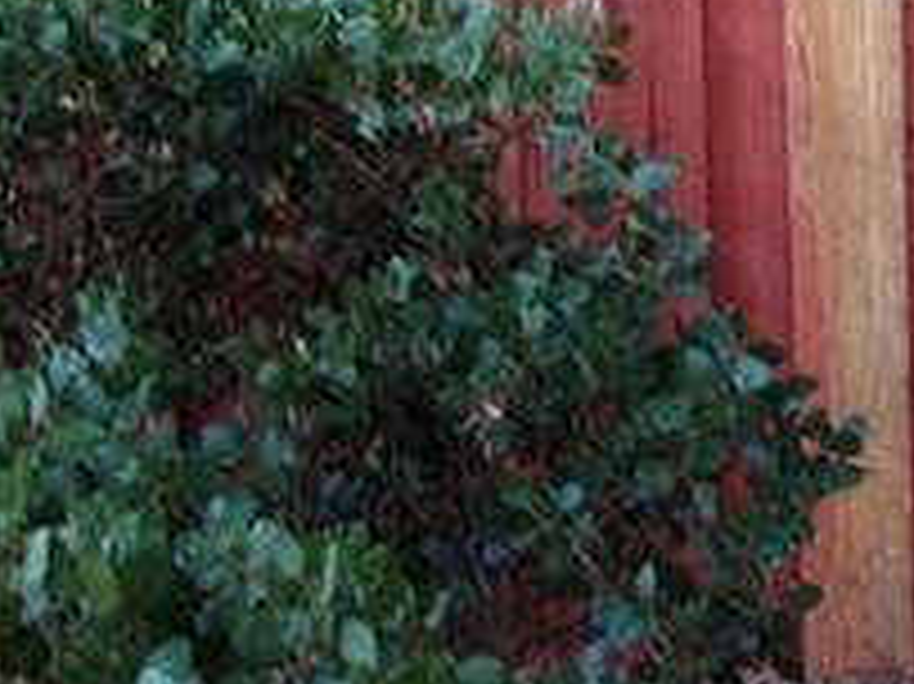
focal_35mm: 120
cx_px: 1252
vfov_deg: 12.2
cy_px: 9
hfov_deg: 15.5
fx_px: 3167
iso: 100
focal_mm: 6.7
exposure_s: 1/30
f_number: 3.5
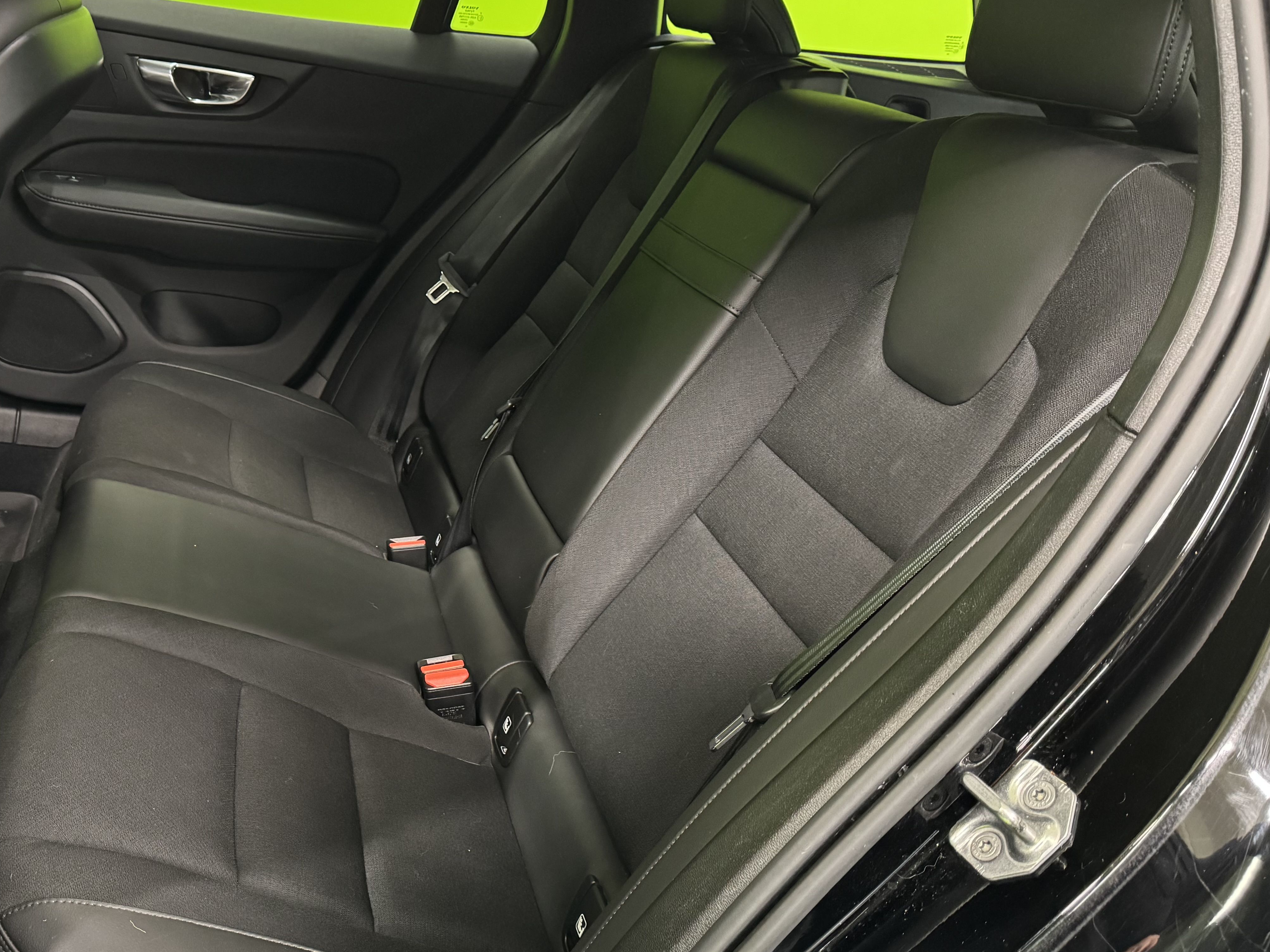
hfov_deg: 53.1
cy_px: 527
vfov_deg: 41.7
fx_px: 1247
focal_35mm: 34
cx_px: 447
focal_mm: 6.76
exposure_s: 1/33
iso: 1000
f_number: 1.78
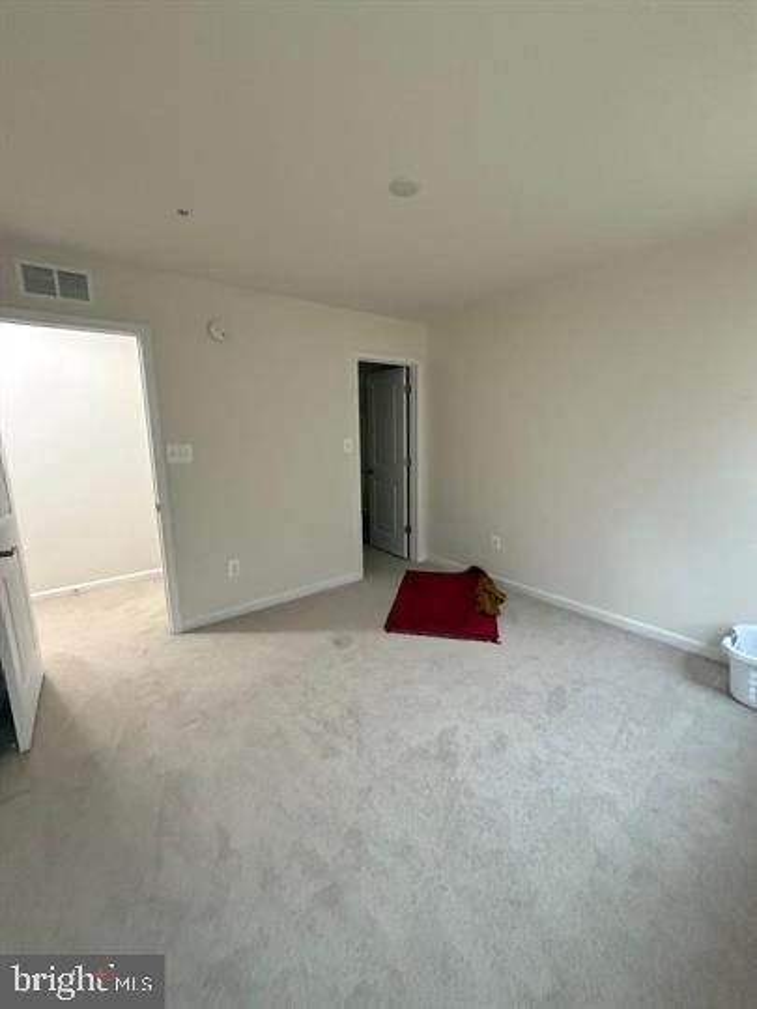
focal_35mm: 14
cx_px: 378
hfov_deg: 85.7
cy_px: 504
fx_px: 408
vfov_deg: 102.1
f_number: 2.2
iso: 800
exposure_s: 1/60
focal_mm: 2.22
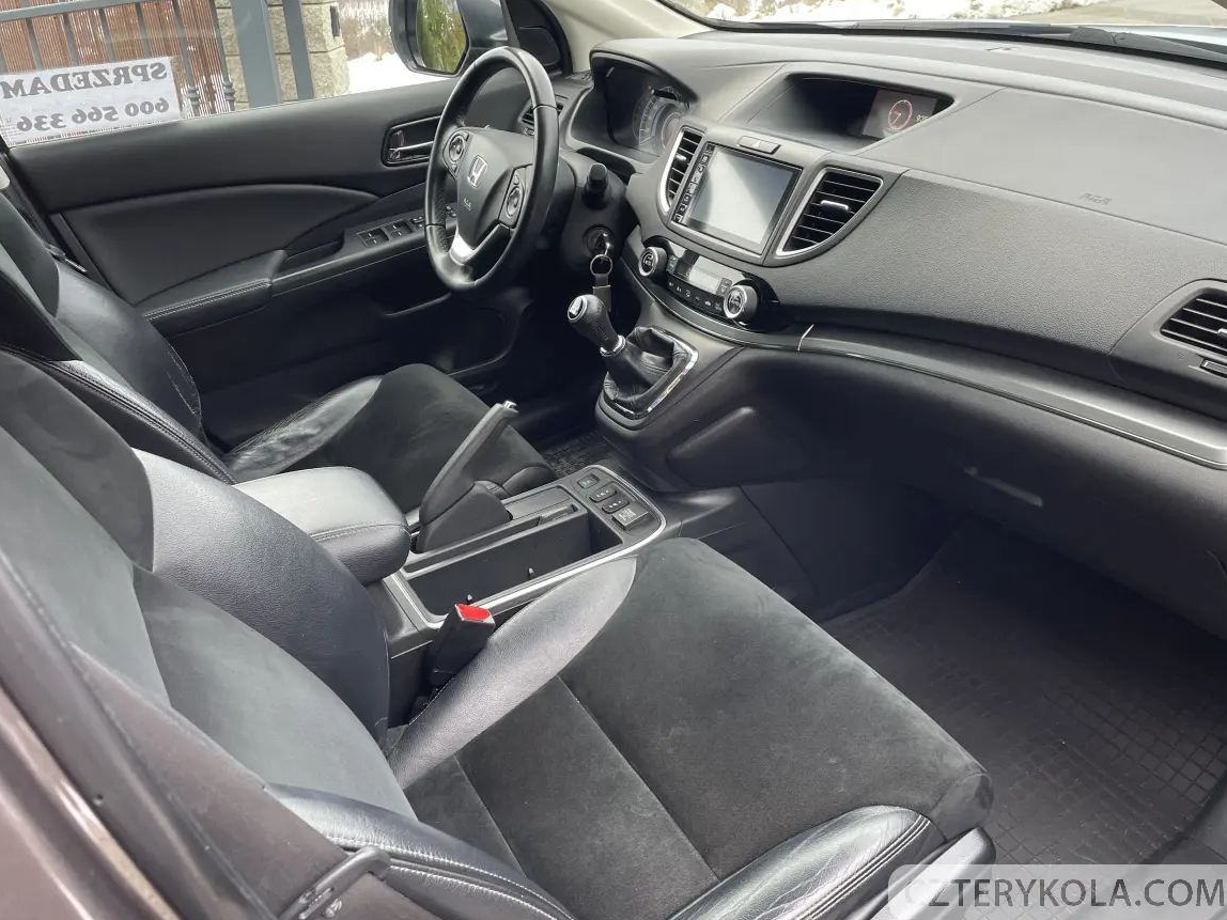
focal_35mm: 29
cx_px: 623
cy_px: 426
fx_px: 1028
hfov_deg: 61.7
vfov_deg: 48.2
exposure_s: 1/121
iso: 100
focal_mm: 4.2
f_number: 1.6
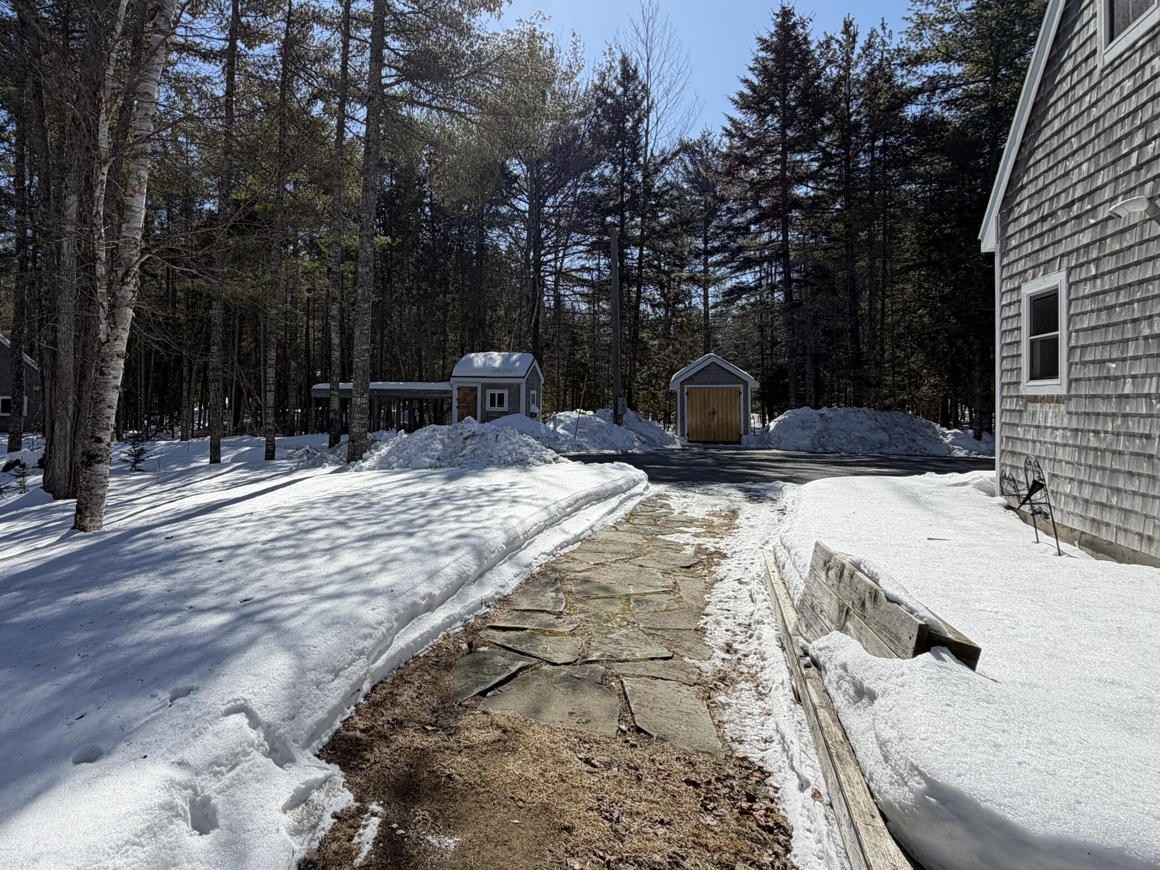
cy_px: 388
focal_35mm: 20
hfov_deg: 79.6
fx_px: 670
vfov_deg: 65.8
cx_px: 405
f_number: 2.2
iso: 20
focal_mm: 2.22
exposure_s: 1/1050
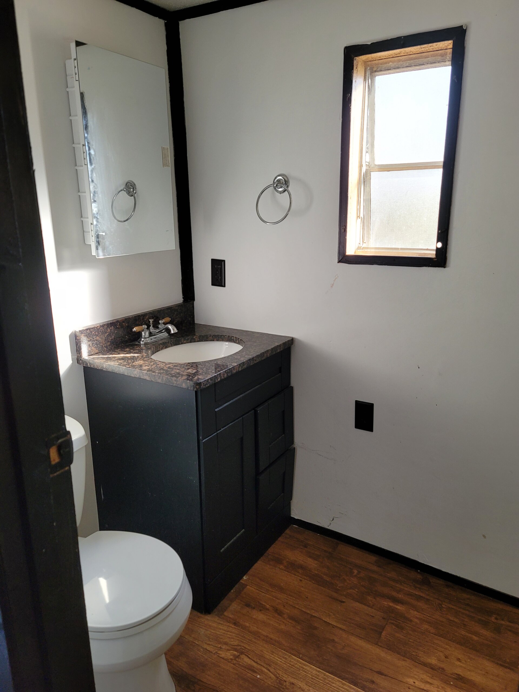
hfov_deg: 54.9
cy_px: 346
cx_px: 260
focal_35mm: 25
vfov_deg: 69.4
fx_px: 500
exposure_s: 1/120
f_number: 1.8
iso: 250
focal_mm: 7
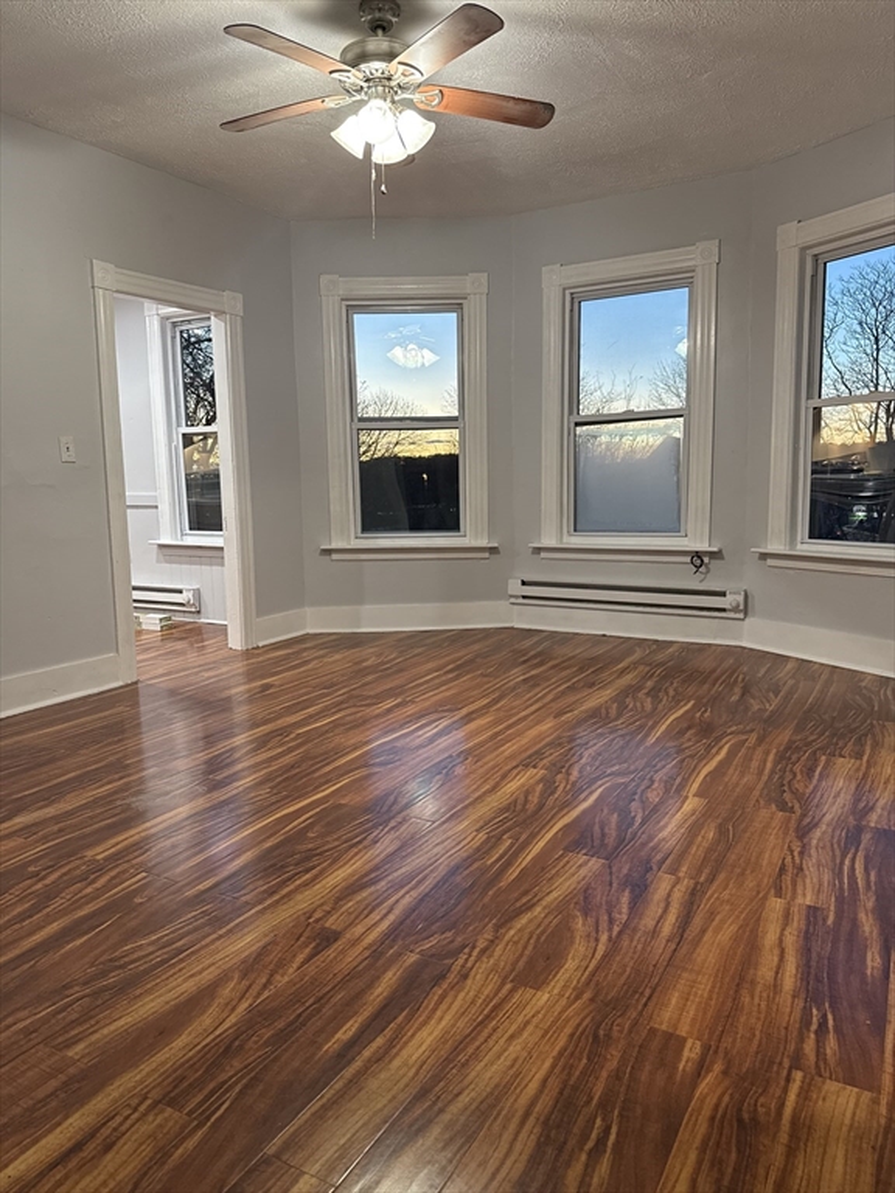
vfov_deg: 71.6
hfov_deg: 56.8
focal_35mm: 24
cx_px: 448
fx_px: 827
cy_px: 596
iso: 320
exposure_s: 1/60
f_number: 1.78
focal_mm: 6.76
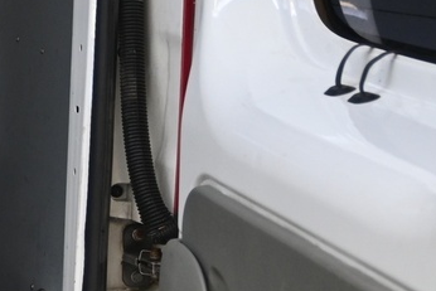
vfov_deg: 9.3
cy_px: 110
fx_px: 1785
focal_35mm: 147
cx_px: -524
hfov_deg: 11.9
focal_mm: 21
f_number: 4
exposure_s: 1/30
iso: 360
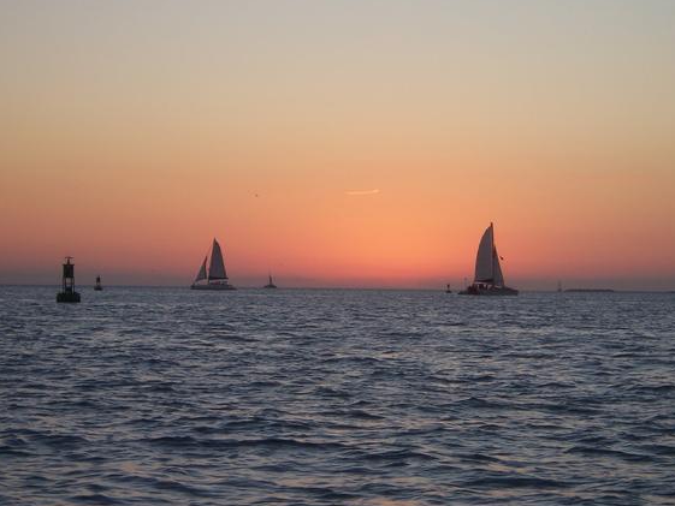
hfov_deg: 17.3
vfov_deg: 13.0
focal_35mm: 114
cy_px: 266
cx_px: 363
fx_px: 2223
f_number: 4.9
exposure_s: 1/125
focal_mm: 16.6
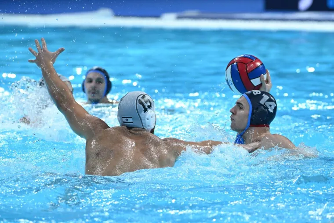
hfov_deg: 10.3
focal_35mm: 200
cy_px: 112
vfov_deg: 6.9
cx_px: 167
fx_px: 1856
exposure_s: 1/1600
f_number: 4
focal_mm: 200
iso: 3200
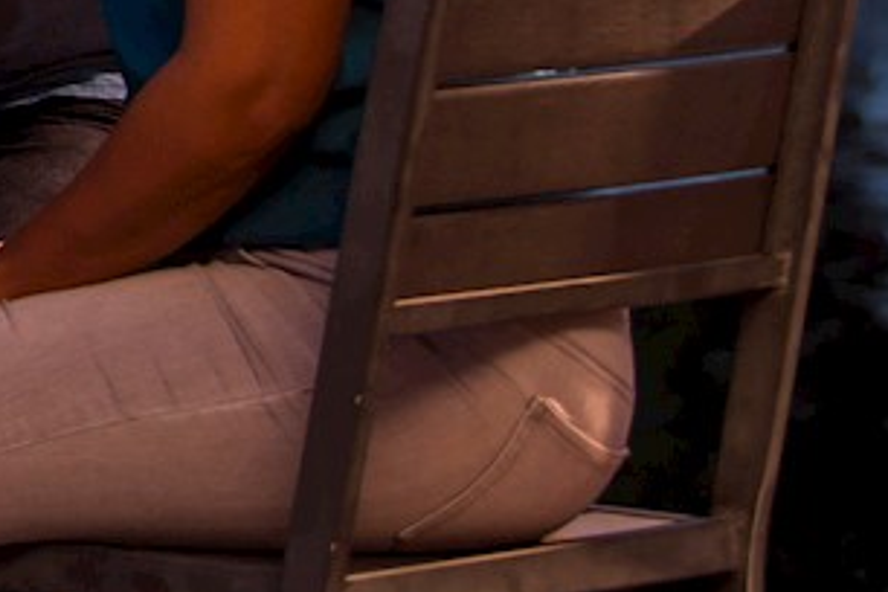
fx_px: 13146
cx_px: -1782
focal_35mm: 533
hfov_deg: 3.8
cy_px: -1046
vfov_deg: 2.6
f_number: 4
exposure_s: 1/40
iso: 400
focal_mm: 85
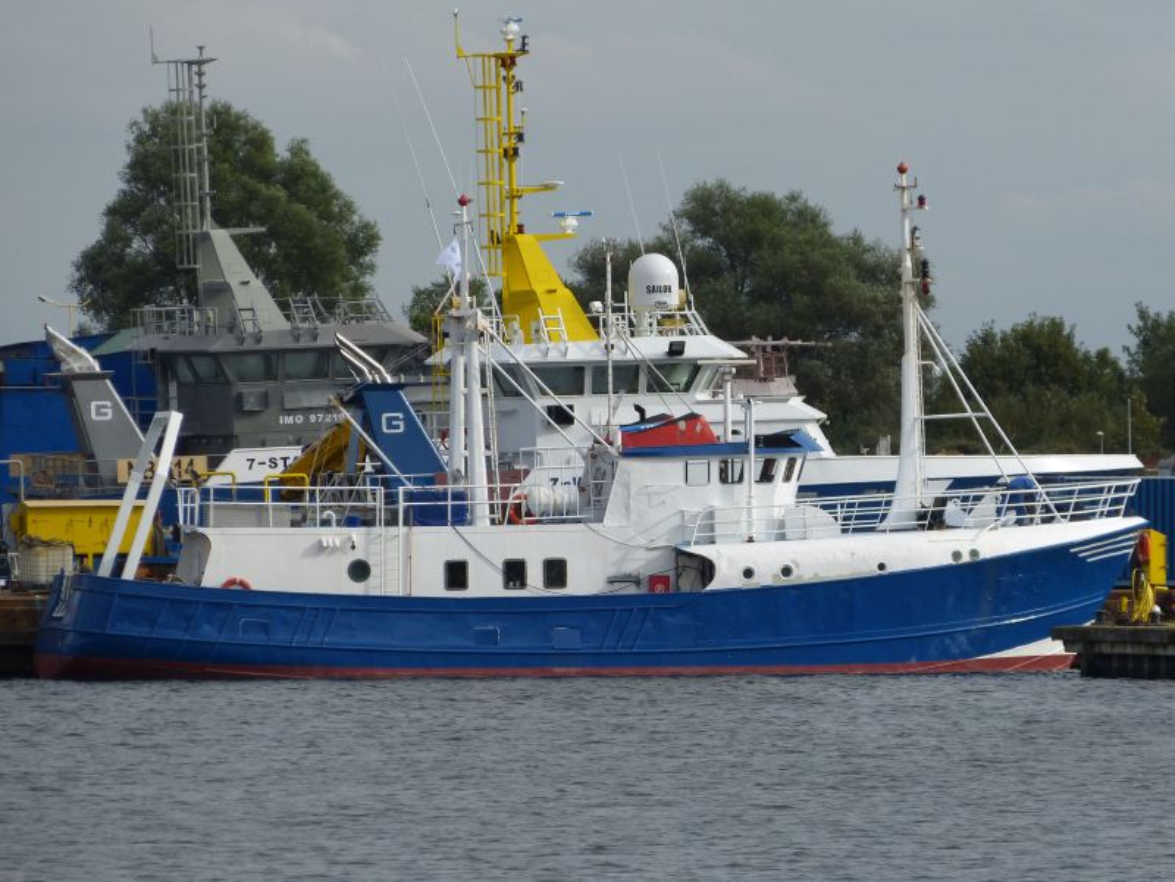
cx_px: 588
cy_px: 441
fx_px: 11507
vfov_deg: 4.4
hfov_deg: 5.8
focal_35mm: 339
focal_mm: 61
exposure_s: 1/800
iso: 100
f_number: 4.1
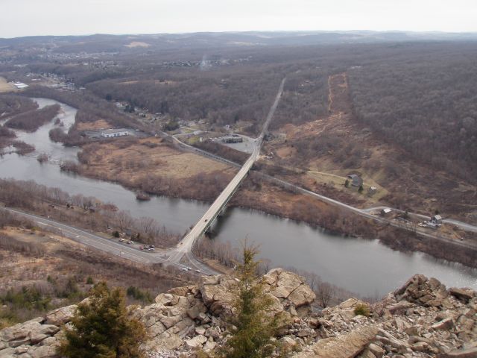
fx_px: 524
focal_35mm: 38
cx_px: 238
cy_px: 179
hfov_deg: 49.0
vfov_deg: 37.7
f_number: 3.5
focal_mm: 6.7
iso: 80
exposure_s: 1/500
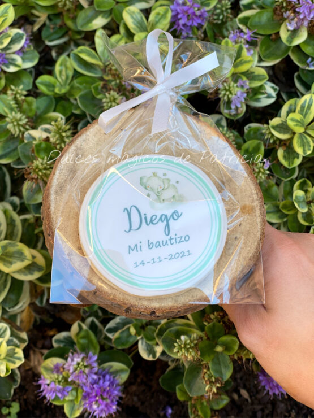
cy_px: 209
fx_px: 629
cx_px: 157
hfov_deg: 28.0
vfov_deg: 36.8
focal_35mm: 52
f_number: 2
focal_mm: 6
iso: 25
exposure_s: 1/122
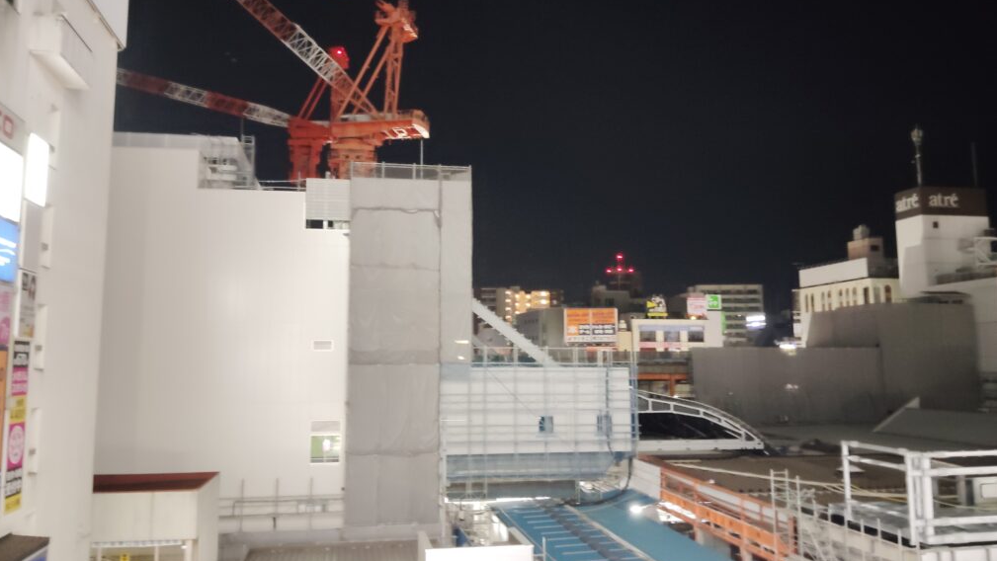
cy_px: 258
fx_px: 820
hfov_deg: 62.6
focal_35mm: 31
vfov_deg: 37.8
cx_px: 496
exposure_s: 1/16.7
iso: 3264
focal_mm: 4.22
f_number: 1.8
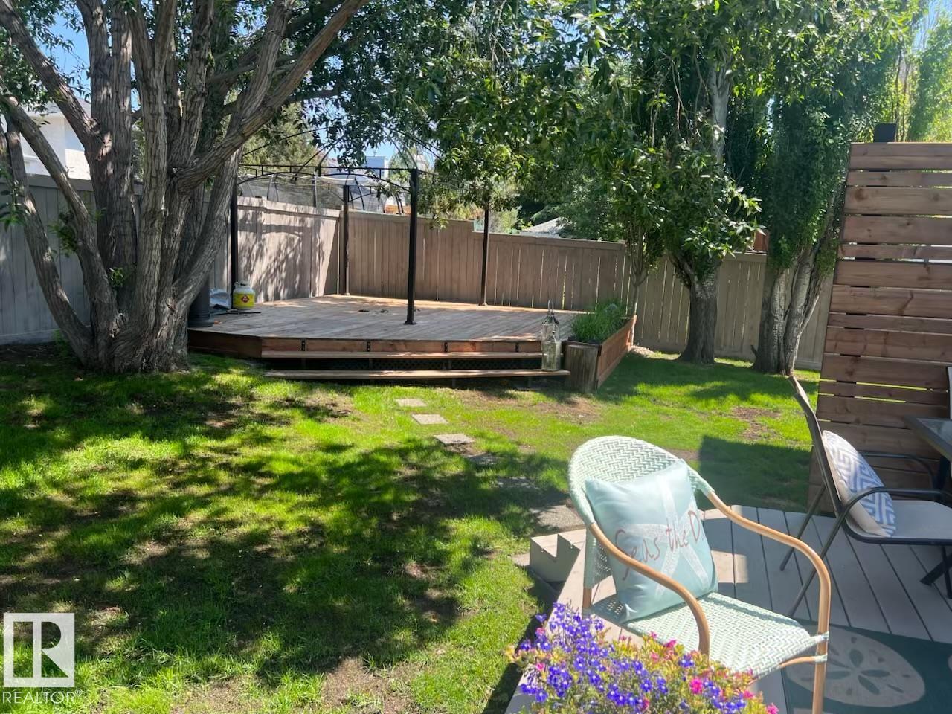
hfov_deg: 67.3
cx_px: 476
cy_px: 357
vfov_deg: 53.1
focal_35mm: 26
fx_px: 715
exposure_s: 1/833
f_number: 1.5
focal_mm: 5.7
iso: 50
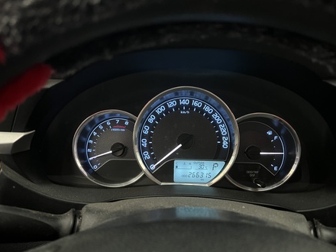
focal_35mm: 27
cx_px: 170
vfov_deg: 51.4
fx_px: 262
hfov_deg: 65.3
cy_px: 127
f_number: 1.5
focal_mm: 5.7
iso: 640
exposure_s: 1/25
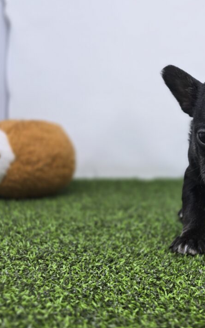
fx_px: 313
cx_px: 232
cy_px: 152
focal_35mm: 35
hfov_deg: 31.6
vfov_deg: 55.3
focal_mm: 6.3
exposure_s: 1/120
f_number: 1.7
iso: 50
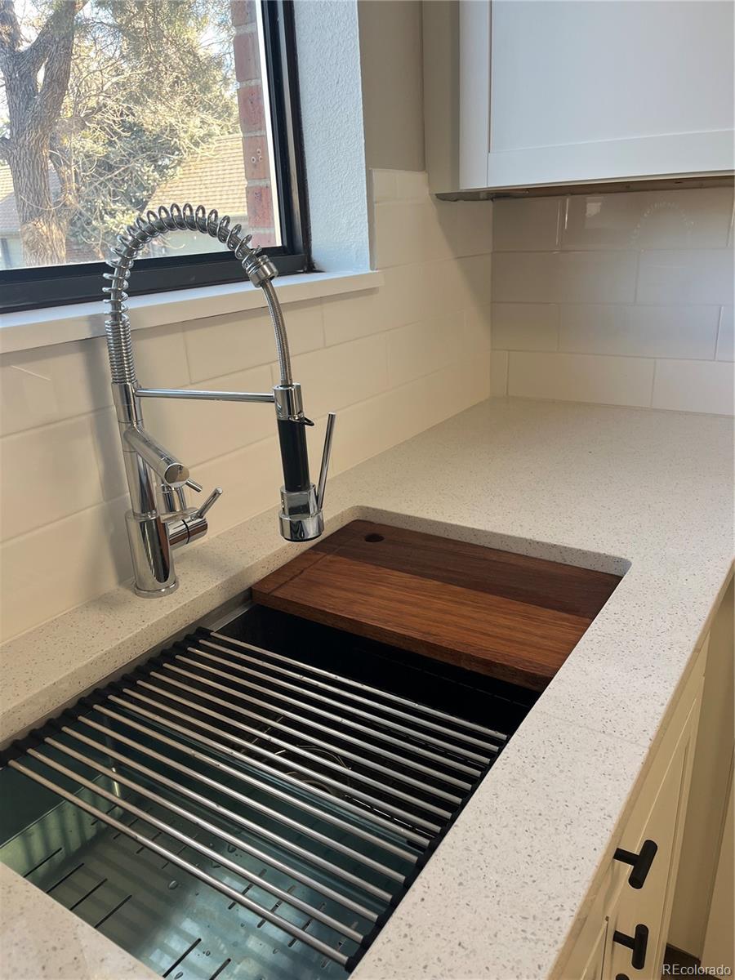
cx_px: 368
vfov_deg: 67.3
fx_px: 736
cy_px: 490
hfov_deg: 53.1
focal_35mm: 26
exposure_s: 1/122
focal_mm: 5.1
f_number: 1.6
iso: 64
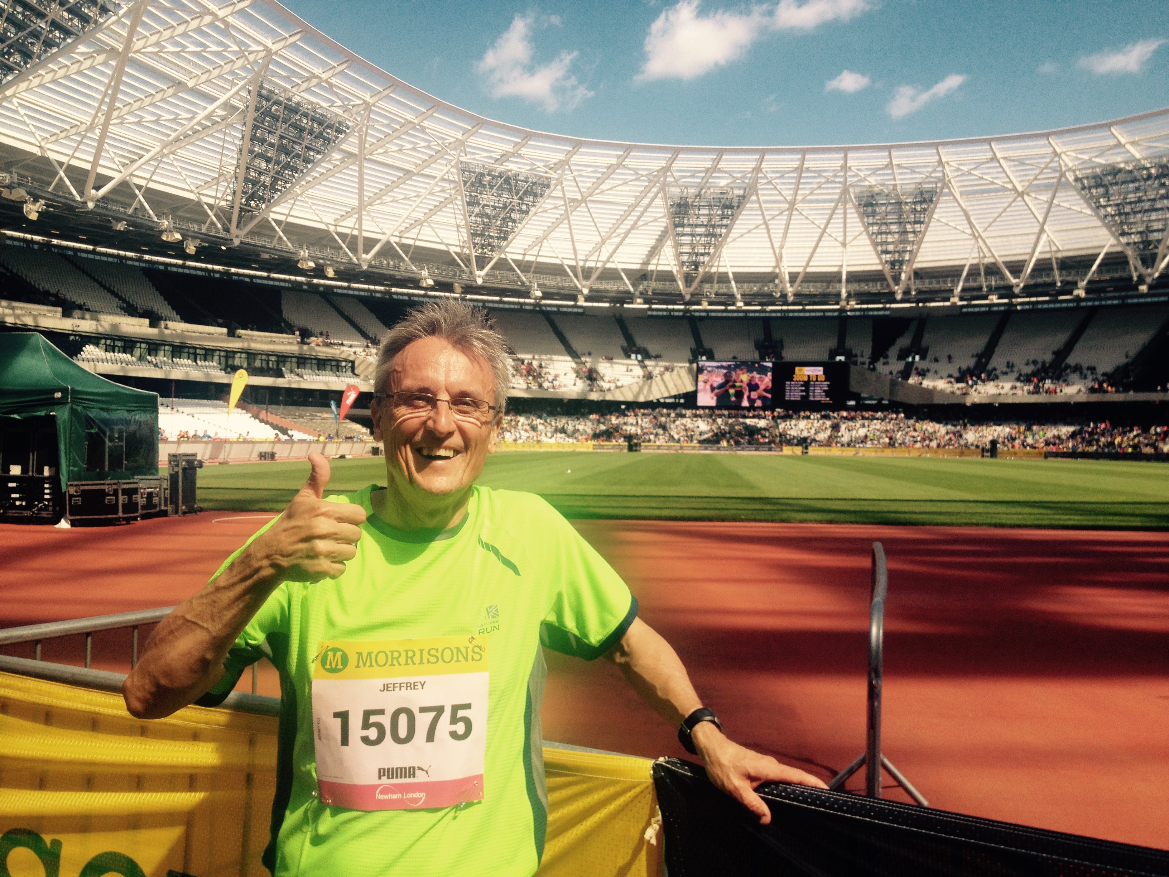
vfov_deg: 40.7
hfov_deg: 52.6
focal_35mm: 35
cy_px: 438
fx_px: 1182
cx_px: 584
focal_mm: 4.28
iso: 50
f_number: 2.4
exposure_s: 1/1577
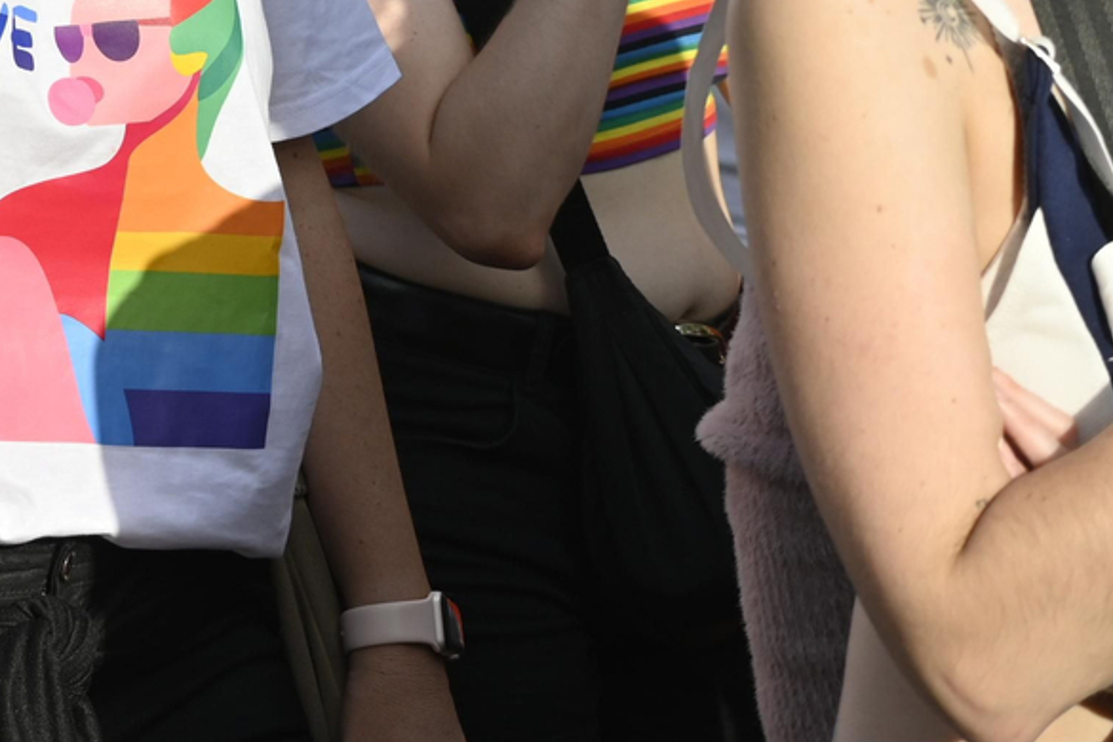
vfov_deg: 6.7
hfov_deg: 9.9
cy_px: -148
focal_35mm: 205
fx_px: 6337
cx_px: -131
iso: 100
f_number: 5.6
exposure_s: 1/500
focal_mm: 50
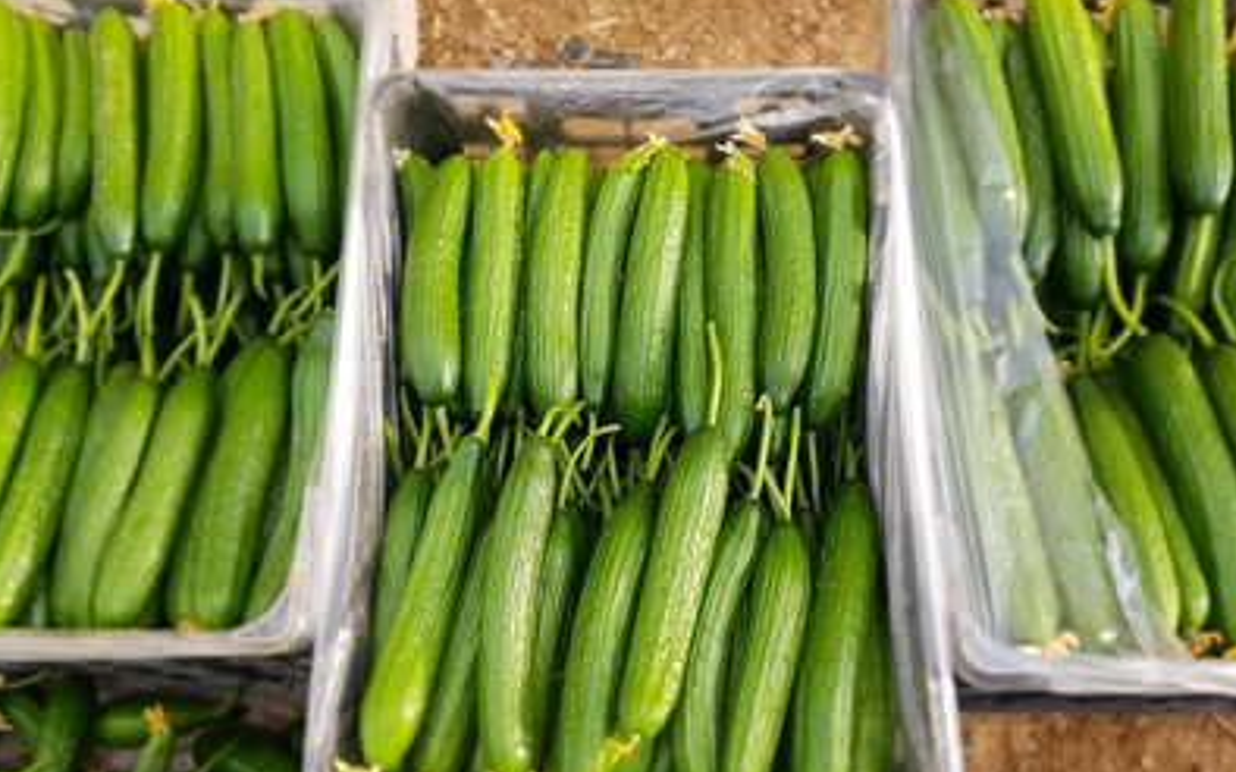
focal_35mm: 28
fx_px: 943
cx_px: 615
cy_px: 455
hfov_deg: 66.5
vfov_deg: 44.3
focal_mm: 4.2
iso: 50
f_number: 1.7
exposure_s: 1/295
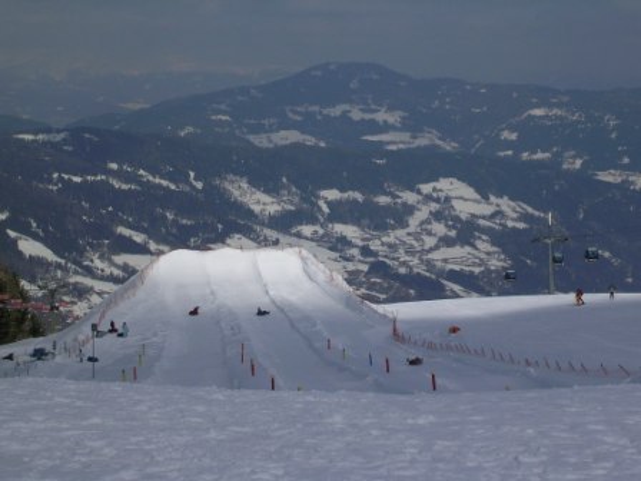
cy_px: 240
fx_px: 2130
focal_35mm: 115
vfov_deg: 12.9
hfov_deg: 17.1
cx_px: 320
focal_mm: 17.4
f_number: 4.9
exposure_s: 1/1500
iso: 50
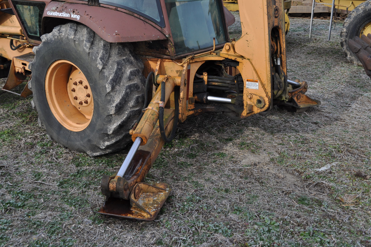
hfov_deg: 46.4
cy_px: 124
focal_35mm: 42
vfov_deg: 31.8
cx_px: 186
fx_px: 432
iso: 200
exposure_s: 1/250
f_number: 8
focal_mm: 28
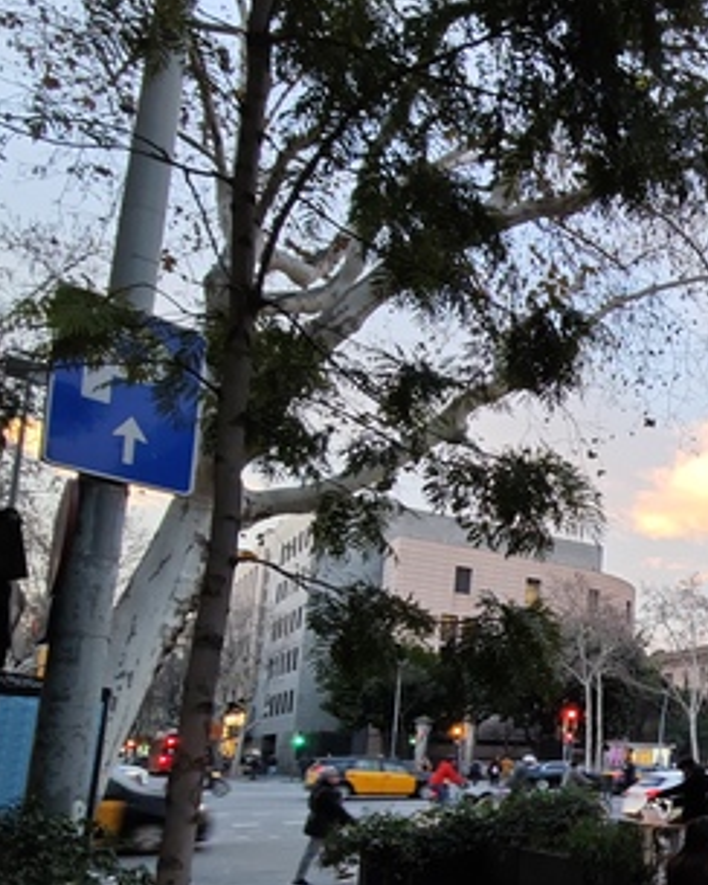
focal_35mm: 33
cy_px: 679
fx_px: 864
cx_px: 955
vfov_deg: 51.6
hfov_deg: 31.9
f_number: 2.2
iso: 250
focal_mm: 2.16
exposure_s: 1/40.7
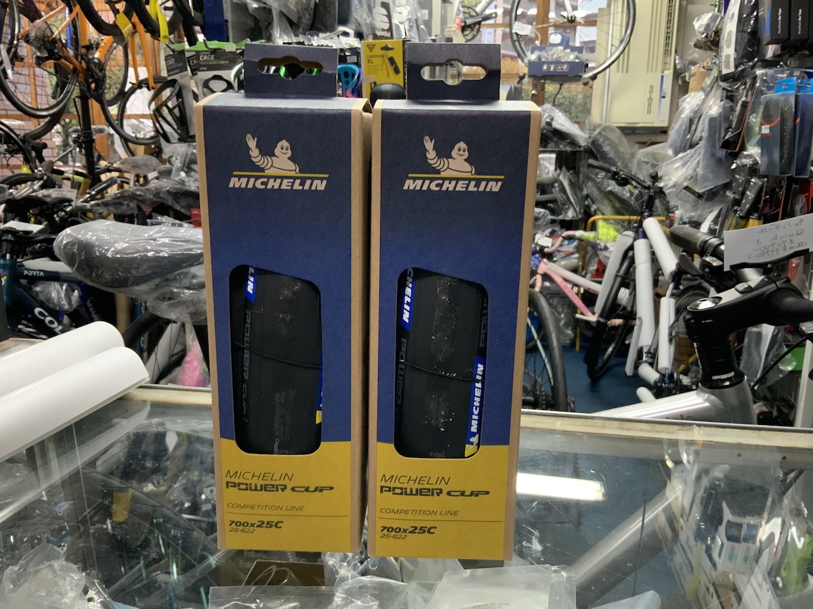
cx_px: 406
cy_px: 304
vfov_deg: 48.2
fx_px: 681
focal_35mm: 29
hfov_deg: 61.7
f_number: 1.8
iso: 200
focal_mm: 3
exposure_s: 1/50
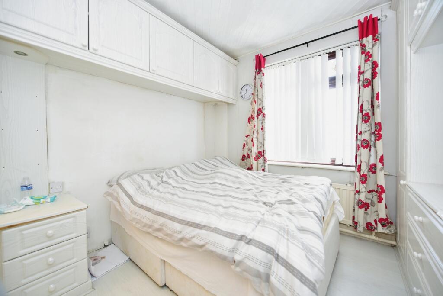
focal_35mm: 14
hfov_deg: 104.2
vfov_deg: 81.3
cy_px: 148
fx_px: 172
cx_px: 222
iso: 400
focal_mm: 14
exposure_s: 1/30
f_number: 2.8
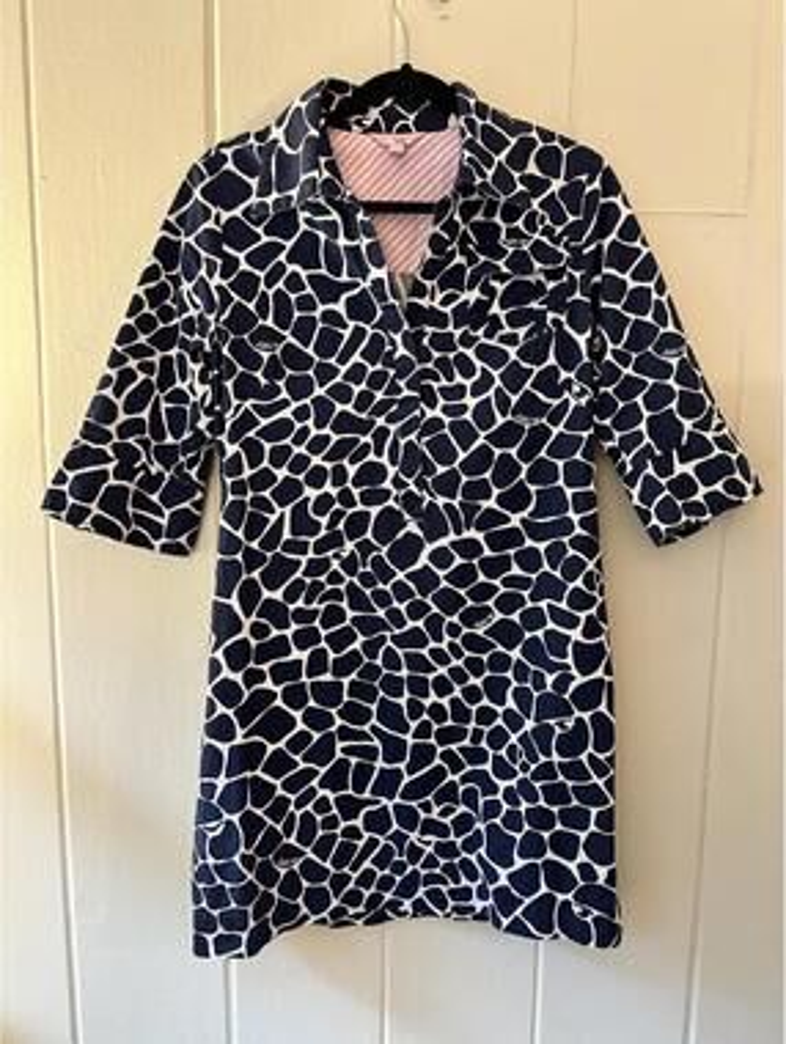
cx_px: 393
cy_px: 522
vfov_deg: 71.5
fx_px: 725
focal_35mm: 24
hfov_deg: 56.9
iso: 500
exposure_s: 1/60
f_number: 1.78
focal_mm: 6.86
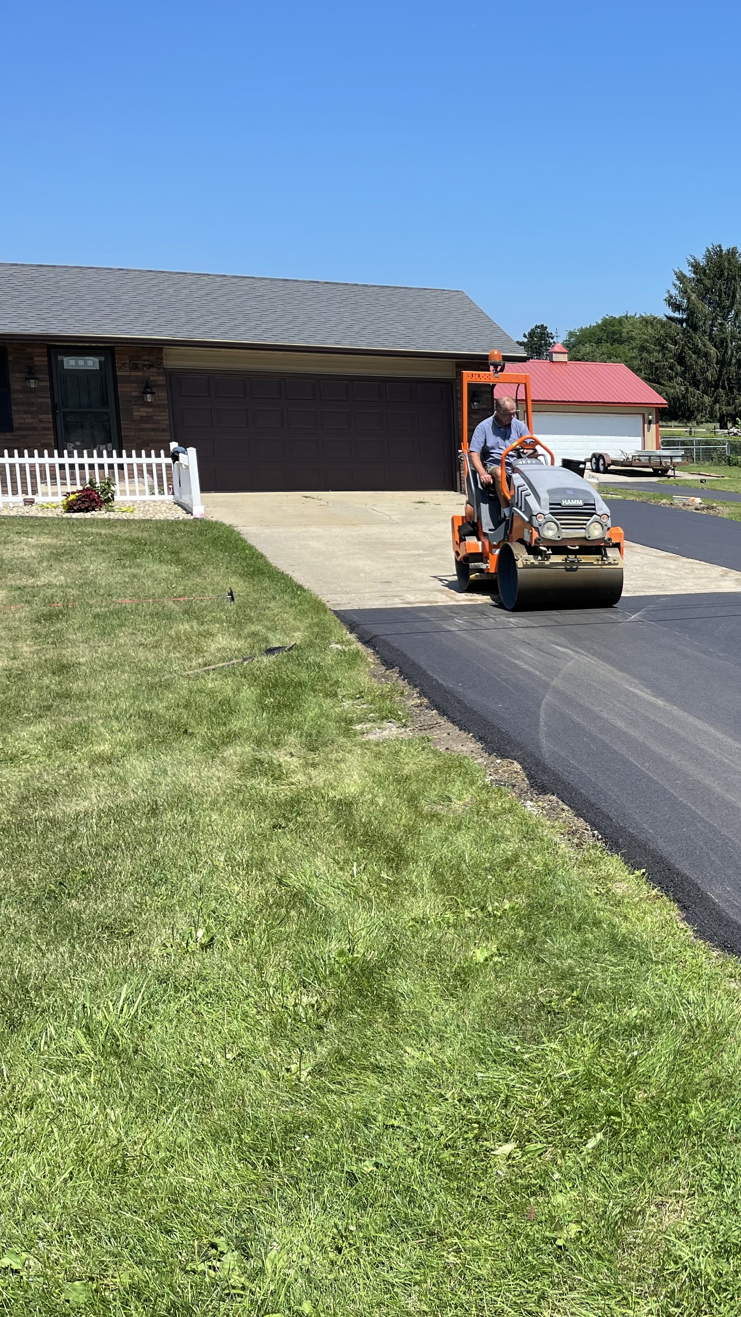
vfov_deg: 52.8
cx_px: 877
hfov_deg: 27.6
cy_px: 660
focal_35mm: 38
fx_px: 1327
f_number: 1.6
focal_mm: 5.1
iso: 32
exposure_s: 1/2203
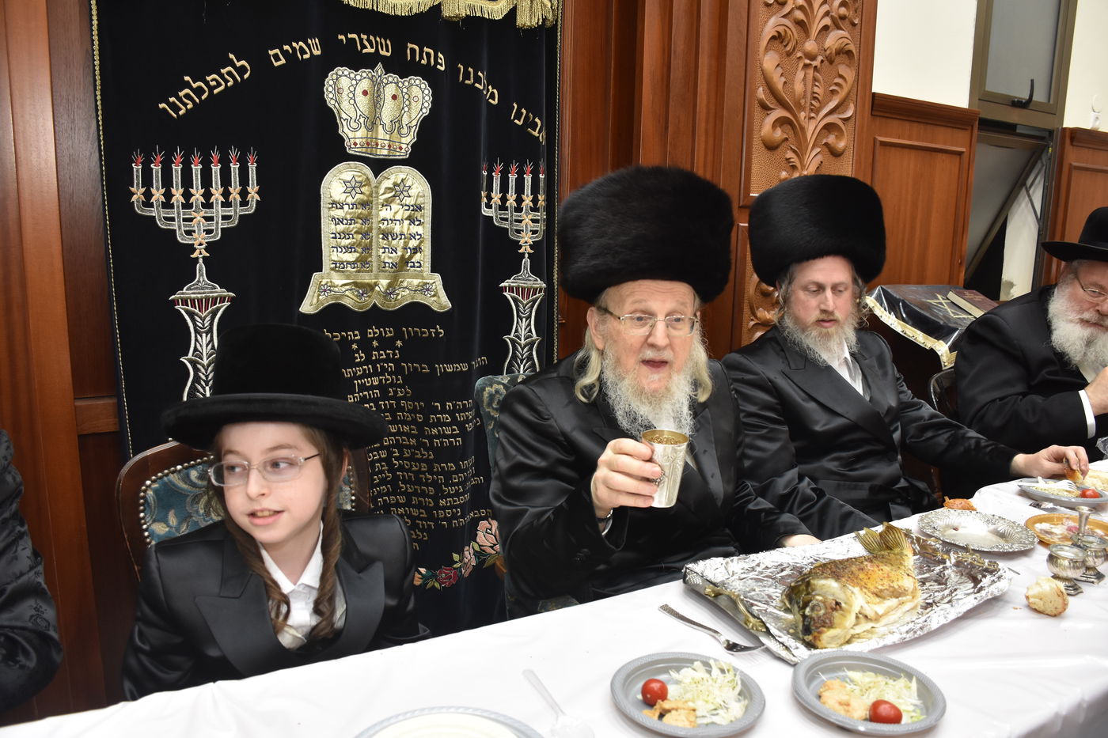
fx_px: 831
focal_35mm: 27
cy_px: 369
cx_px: 554
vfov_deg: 47.9
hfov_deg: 67.4
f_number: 5.6
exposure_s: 1/100
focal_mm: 18
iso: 1000
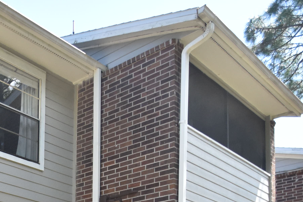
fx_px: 421
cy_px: 288
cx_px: -18
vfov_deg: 22.8
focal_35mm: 50
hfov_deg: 34.9
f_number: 3.5
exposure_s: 1/1500
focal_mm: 10
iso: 800
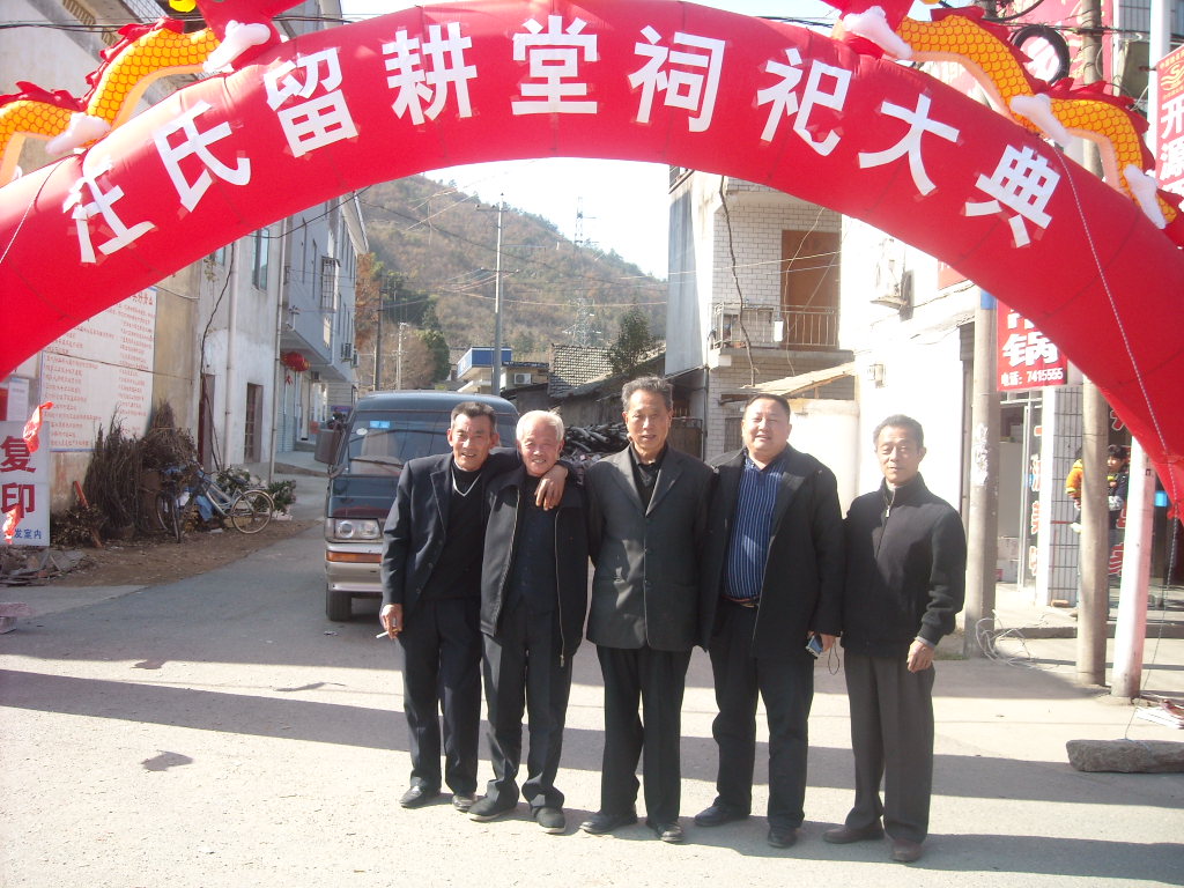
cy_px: 444
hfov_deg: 52.6
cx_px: 592
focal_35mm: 35
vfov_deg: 40.7
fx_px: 1197
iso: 64
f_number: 2.8
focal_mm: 5.7
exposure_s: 1/323
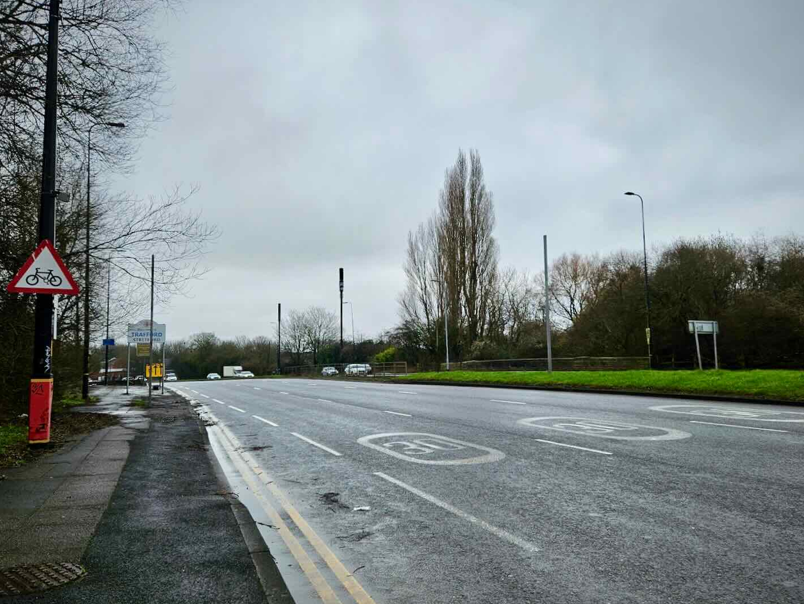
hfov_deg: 67.0
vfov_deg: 53.1
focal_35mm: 26
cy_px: 295
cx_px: 453
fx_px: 604
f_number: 1.8
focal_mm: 5.4
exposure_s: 1/1387
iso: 25
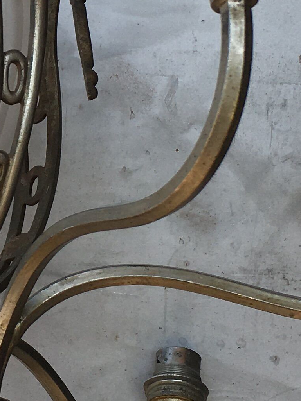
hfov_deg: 12.7
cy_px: 96
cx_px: -33
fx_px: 1322
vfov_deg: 17.2
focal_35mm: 114
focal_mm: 4.15
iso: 25
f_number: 2.2
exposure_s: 1/534
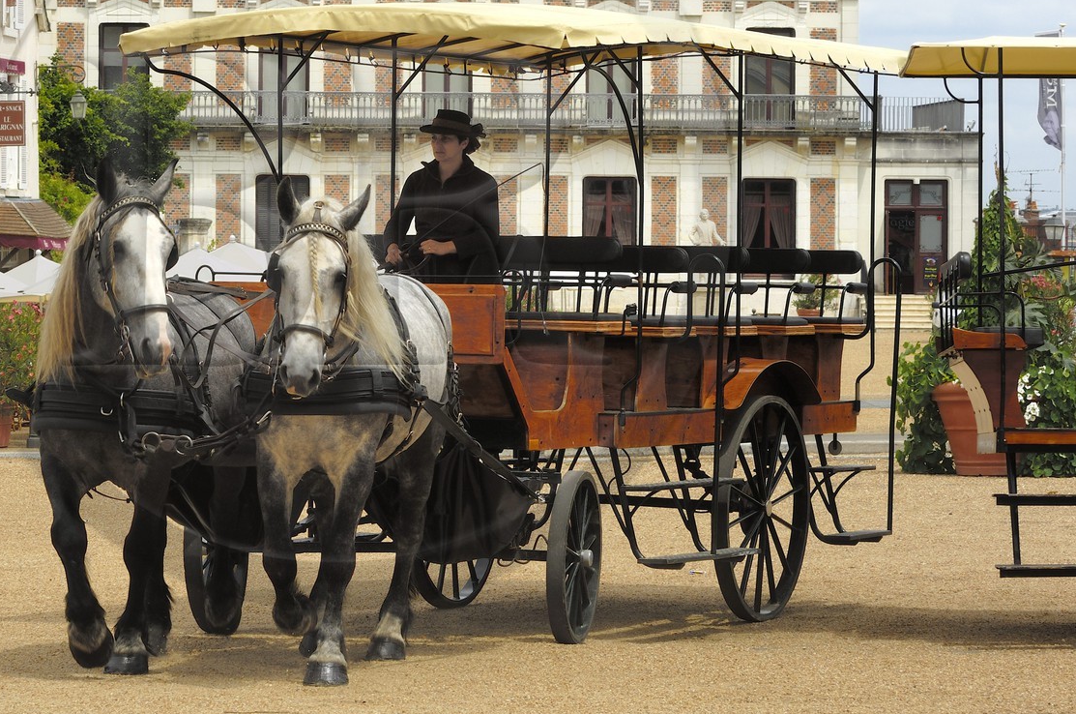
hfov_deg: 13.6
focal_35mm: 151
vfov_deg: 9.0
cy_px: 208
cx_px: 334
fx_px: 4505
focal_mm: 70
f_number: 8
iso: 100
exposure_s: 1/160
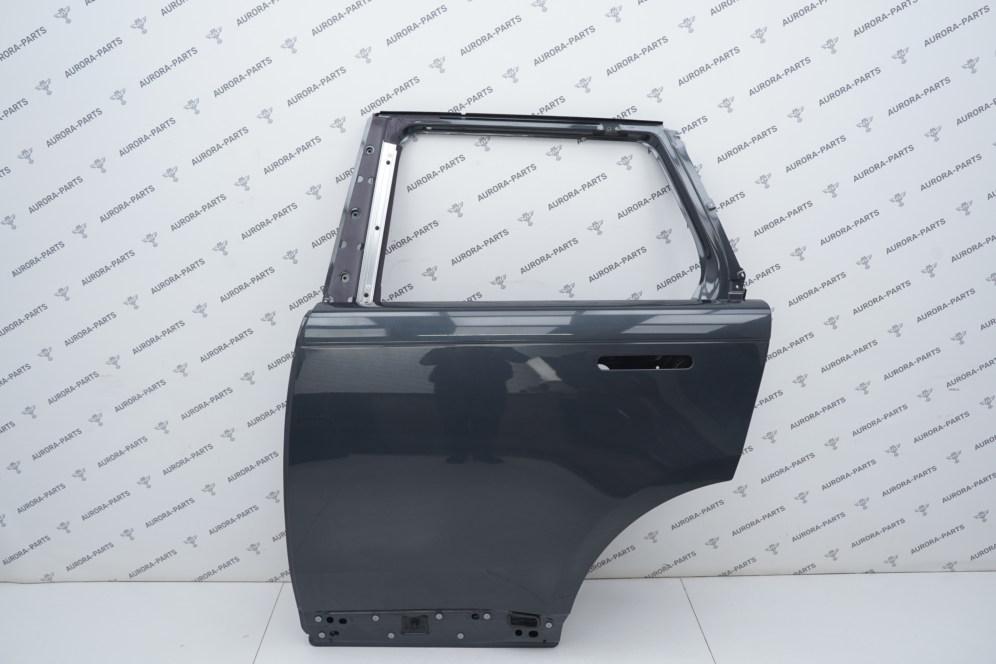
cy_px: 332
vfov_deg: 43.6
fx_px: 830
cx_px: 498
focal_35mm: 30
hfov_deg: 61.9
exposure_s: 1/125
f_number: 6.3
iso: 640
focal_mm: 30
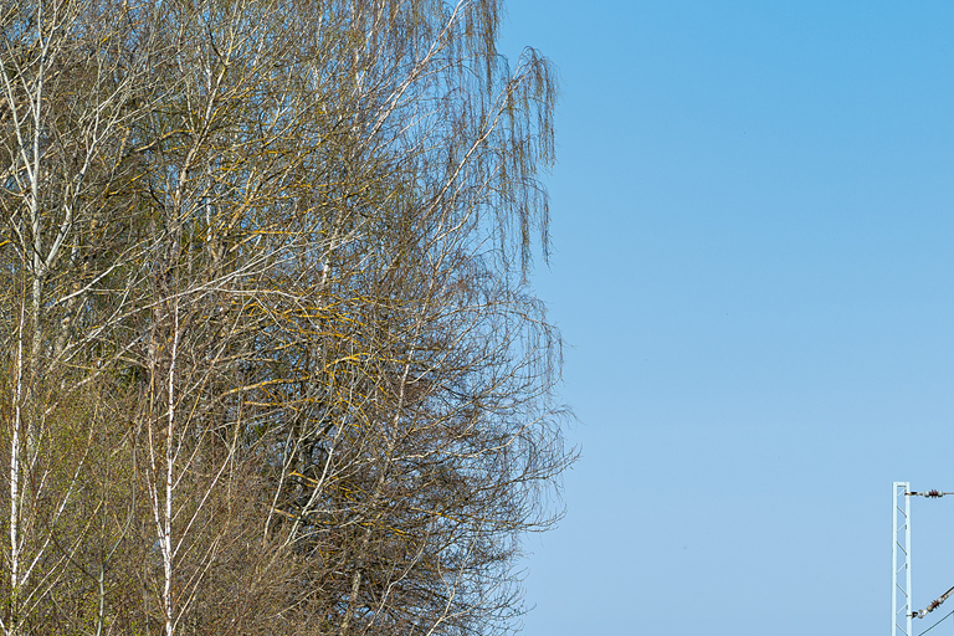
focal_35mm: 296
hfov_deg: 6.9
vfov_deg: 4.6
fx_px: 7843
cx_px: 963
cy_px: 658
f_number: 8
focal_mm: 95
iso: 100
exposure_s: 1/400
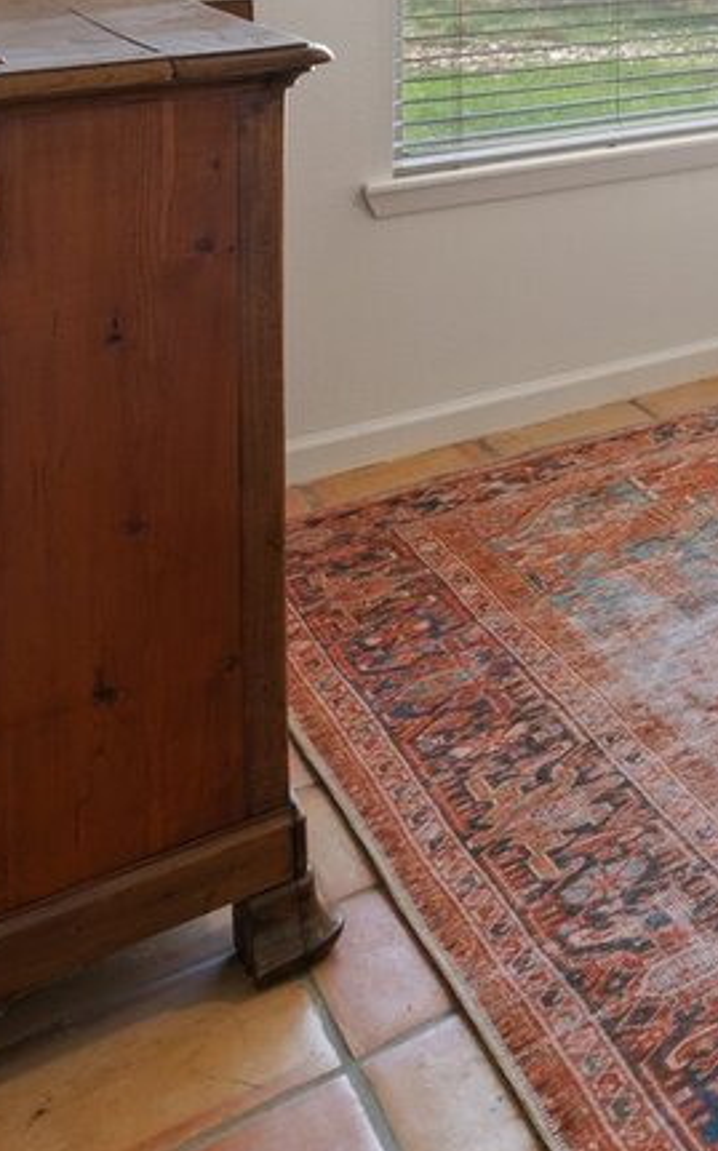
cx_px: 1487
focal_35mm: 46
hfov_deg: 17.8
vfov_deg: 36.3
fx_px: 1442
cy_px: -142
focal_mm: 12
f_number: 8
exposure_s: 1/1.25
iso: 100
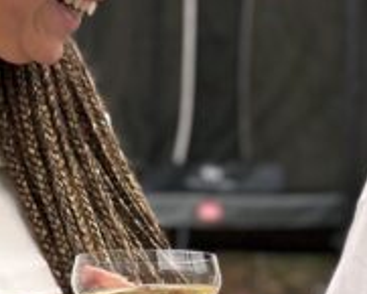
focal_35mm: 265
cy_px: 515
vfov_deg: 5.8
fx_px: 2880
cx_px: 290
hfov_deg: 7.3
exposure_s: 1/719
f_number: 1.78
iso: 80
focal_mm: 6.86
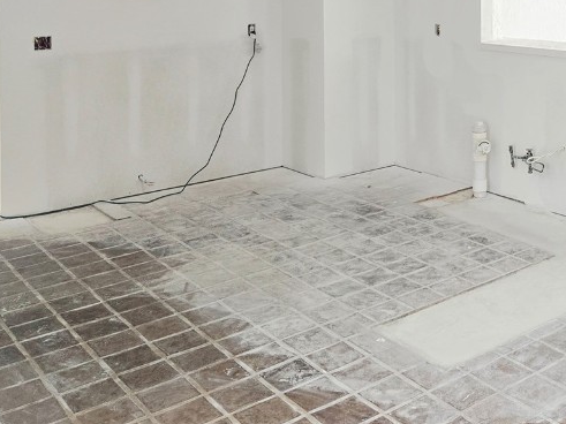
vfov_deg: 28.1
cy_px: -16
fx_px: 785
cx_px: 529
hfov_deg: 36.7
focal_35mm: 48
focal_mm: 6.3
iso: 400
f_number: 1.7
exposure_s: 1/120
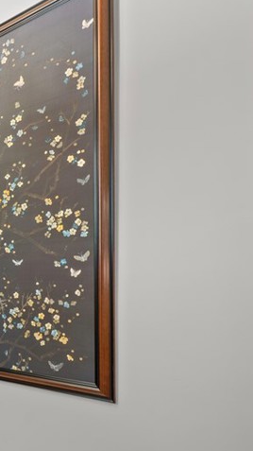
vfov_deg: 54.1
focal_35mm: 36
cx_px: -196
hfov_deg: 21.7
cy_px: 304
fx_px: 430
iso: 800
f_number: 8
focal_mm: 16
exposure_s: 1/1.67
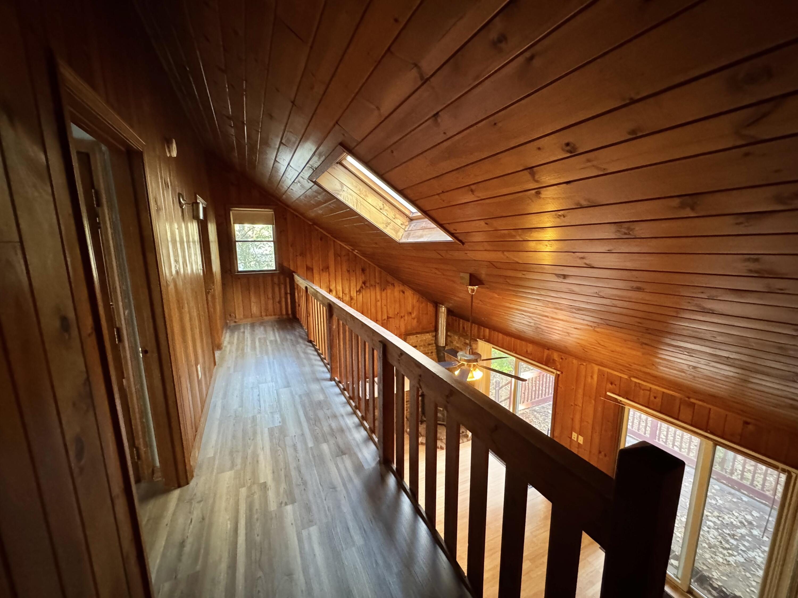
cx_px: 399
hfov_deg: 102.1
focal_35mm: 14
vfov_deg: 85.7
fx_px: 323
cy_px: 299
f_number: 2.2
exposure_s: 1/40
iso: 1000
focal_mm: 2.22
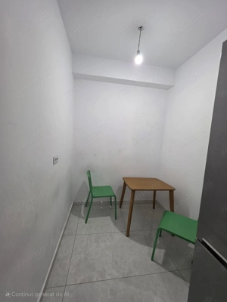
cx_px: 114
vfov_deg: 106.2
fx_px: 114
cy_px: 151
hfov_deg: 89.9
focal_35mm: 13
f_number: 1.9
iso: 160
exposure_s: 1/101
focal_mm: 2.2
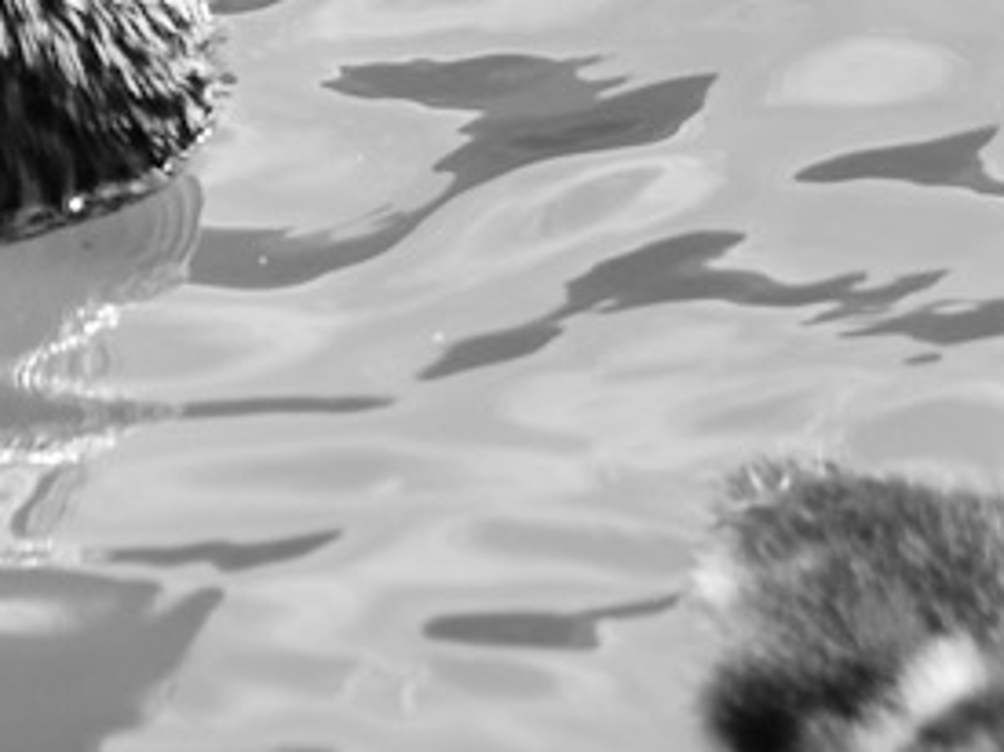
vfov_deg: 1.0
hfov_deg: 1.4
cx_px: 197
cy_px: -73
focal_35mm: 1468
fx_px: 42559
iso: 100
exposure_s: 1/1000
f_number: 4
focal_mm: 200
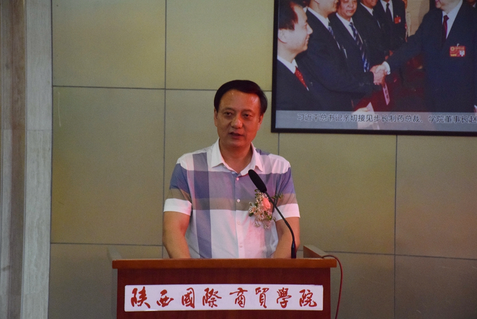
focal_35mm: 135
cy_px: 160
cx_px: 238
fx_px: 1790
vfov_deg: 10.2
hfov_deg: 15.2
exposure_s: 1/60
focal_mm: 90
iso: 2500
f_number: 8
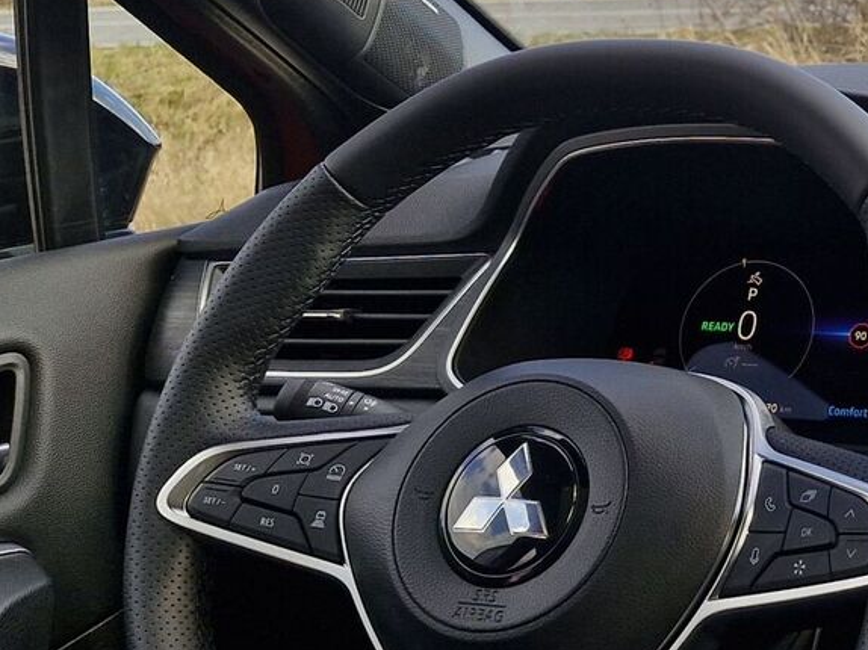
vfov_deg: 19.1
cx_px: 1149
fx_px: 1930
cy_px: 293
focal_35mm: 77
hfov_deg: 22.5
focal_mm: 5.54
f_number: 1.8
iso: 50
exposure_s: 1/369
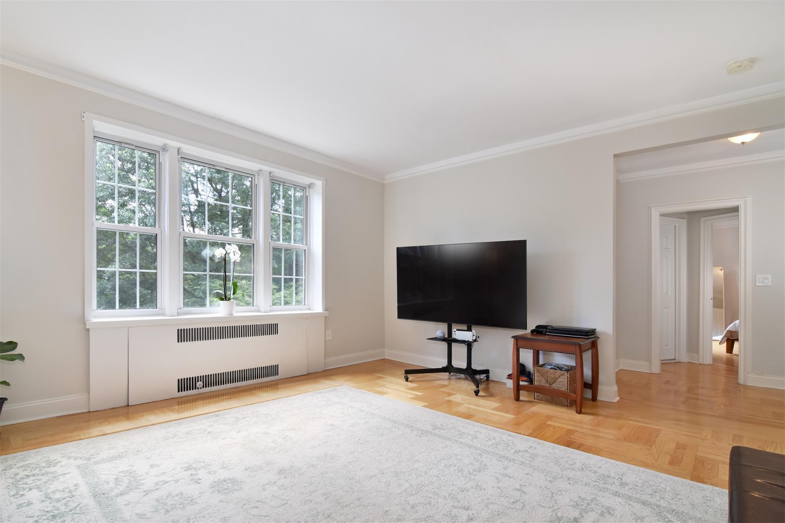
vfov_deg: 72.0
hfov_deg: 95.0
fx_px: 360
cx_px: 392
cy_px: 262
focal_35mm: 16
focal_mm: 11
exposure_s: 1/40
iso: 640
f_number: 11
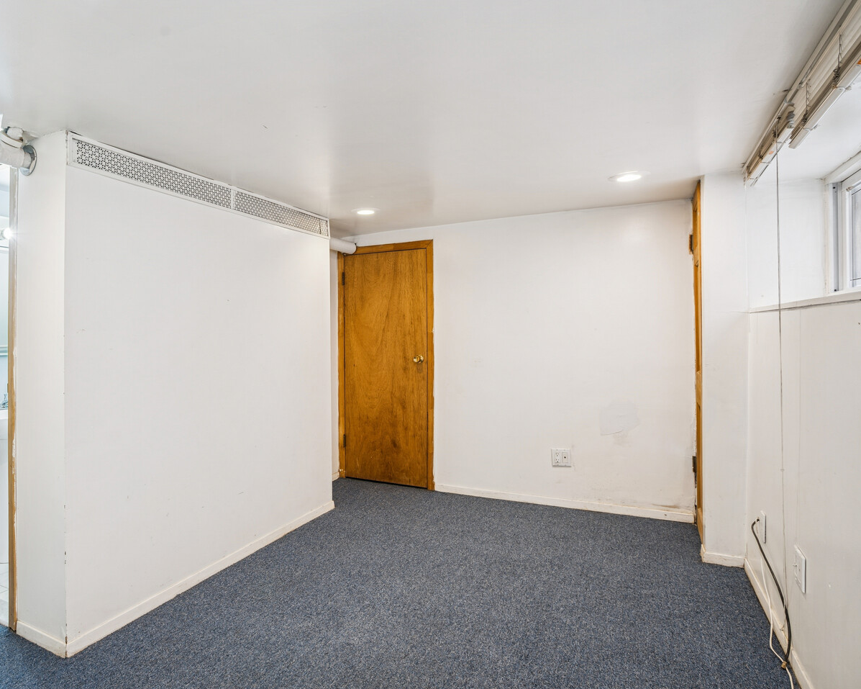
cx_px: 339
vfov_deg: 68.1
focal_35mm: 20
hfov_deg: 79.3
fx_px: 510
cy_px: 337
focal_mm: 17
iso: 100
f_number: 8
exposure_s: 1/2.5
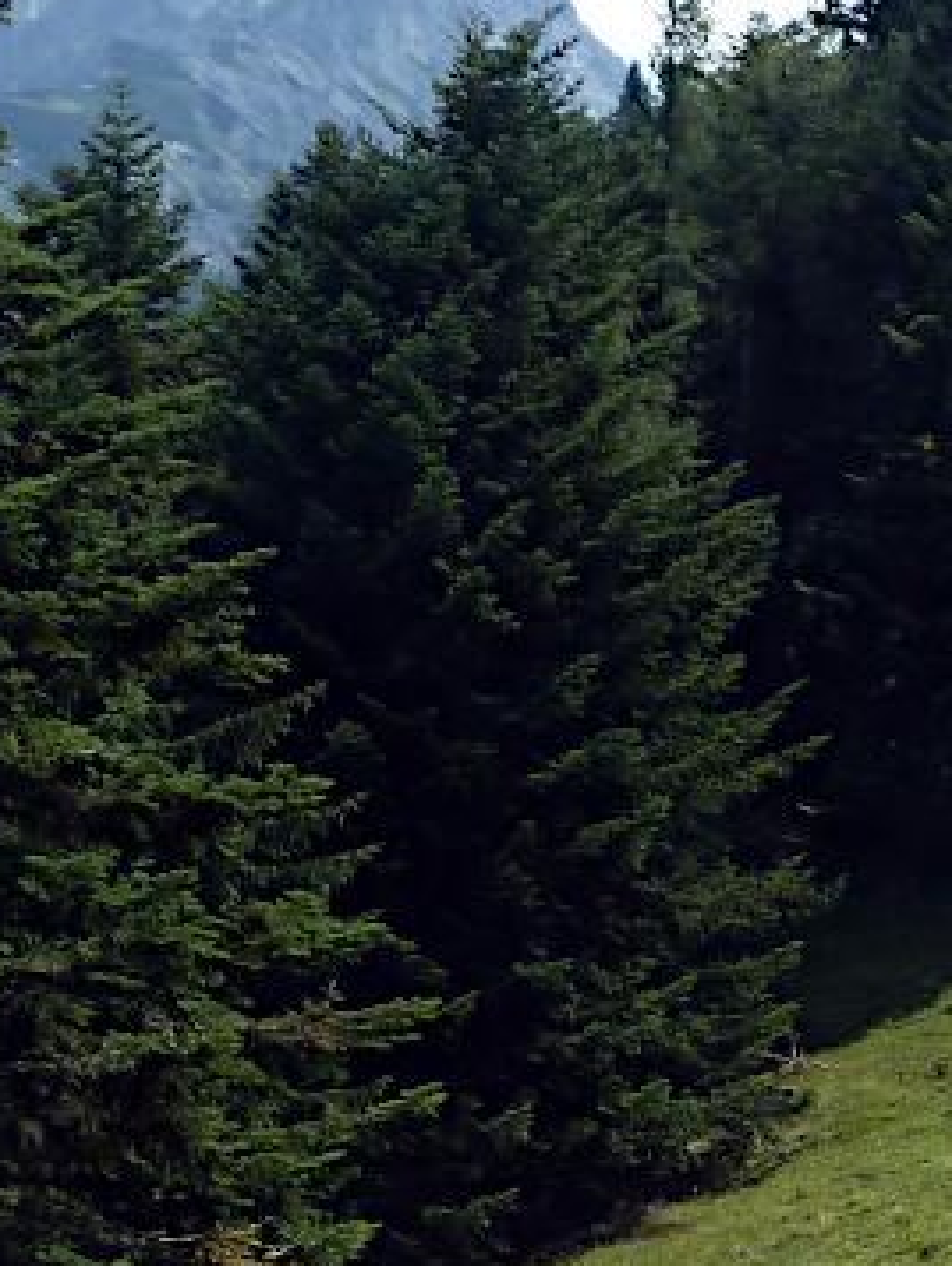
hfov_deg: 10.8
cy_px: 1216
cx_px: 1327
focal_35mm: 134
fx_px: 4908
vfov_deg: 14.5
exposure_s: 1/400
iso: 80
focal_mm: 6.5
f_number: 4
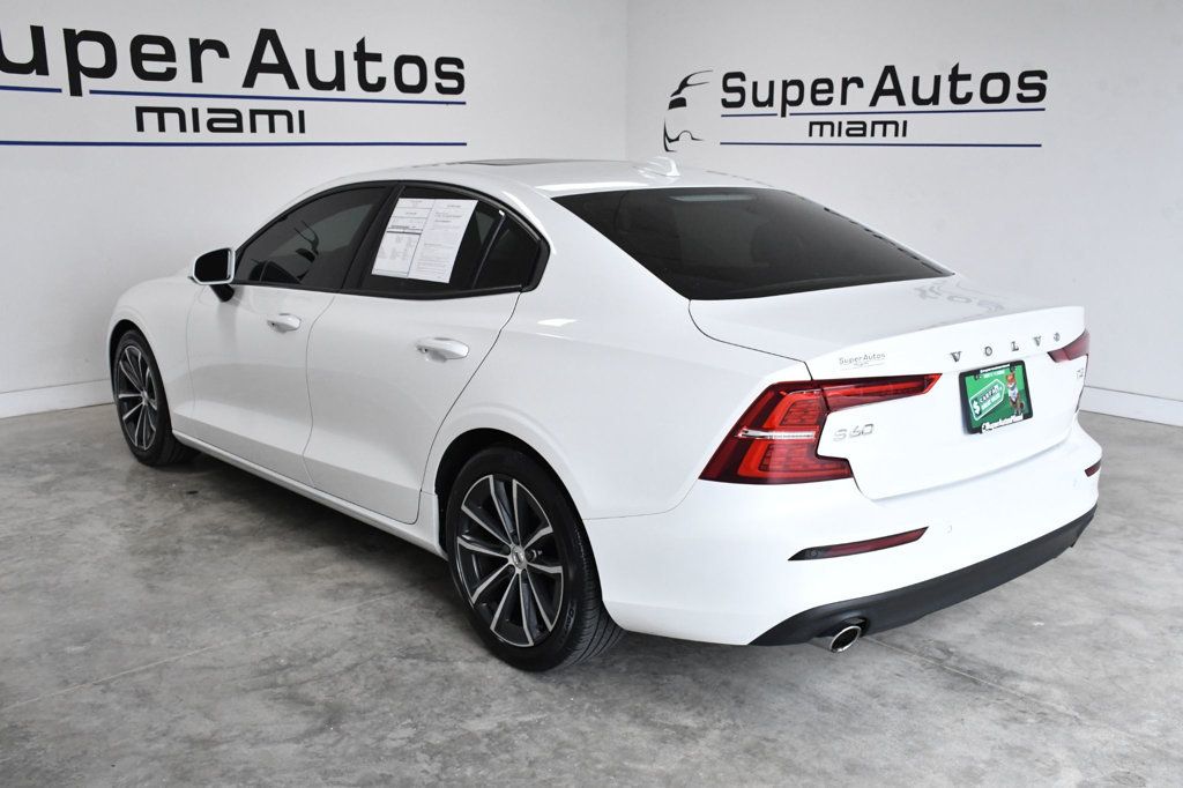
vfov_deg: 38.9
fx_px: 1117
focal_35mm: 34
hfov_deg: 55.8
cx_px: 592
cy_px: 394
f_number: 11
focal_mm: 23
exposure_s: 1/500
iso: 2500
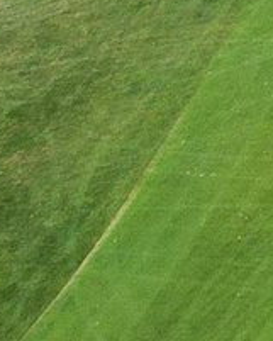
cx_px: 924
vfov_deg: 8.5
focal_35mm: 210
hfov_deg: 6.5
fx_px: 2119
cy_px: -456
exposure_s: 1/2000
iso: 110
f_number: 2.8
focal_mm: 8.4
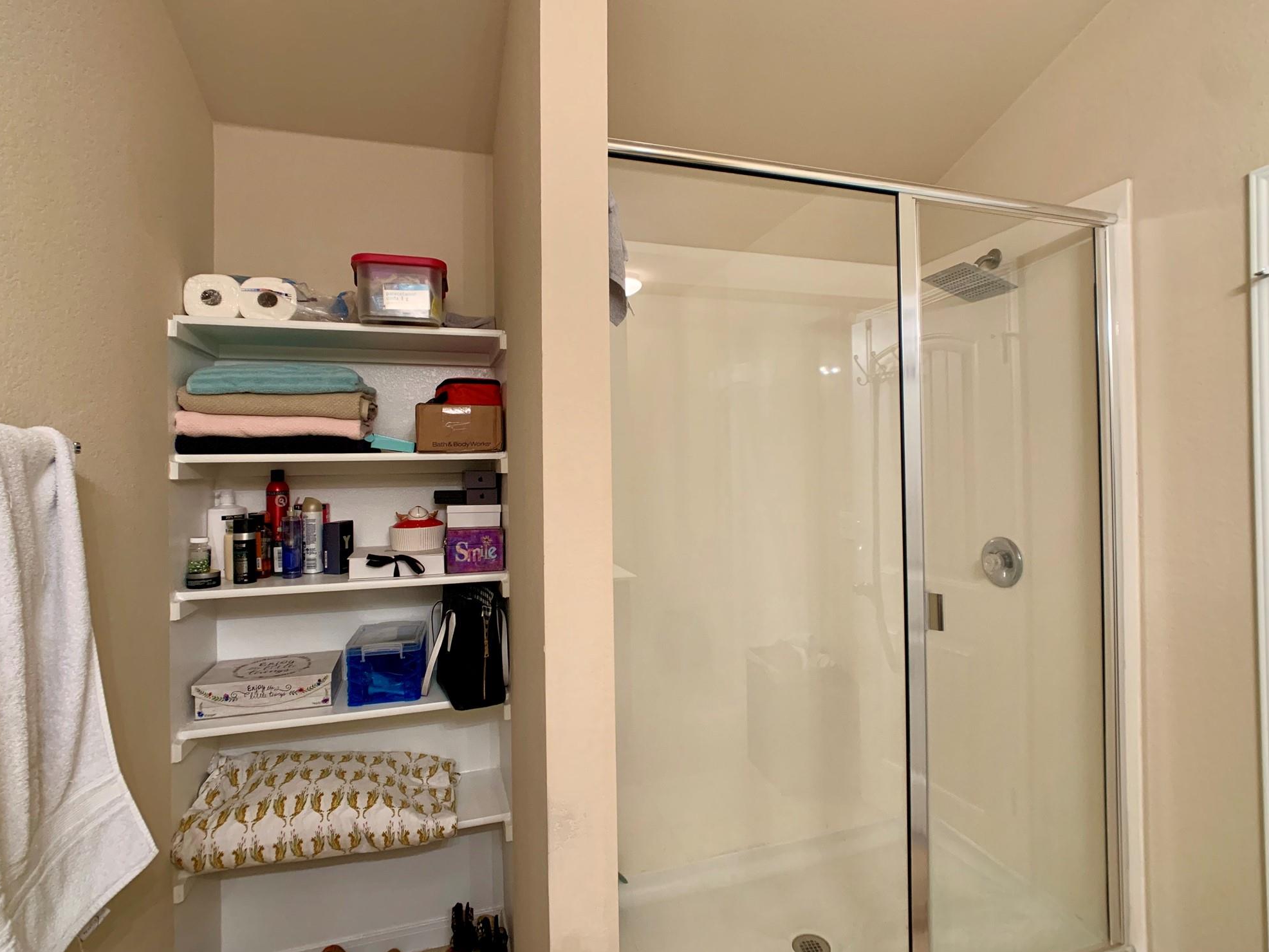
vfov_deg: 51.4
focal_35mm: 27
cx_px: 646
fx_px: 990
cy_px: 474
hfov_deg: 65.3
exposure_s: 1/60
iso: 200
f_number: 1.8
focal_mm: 4.25
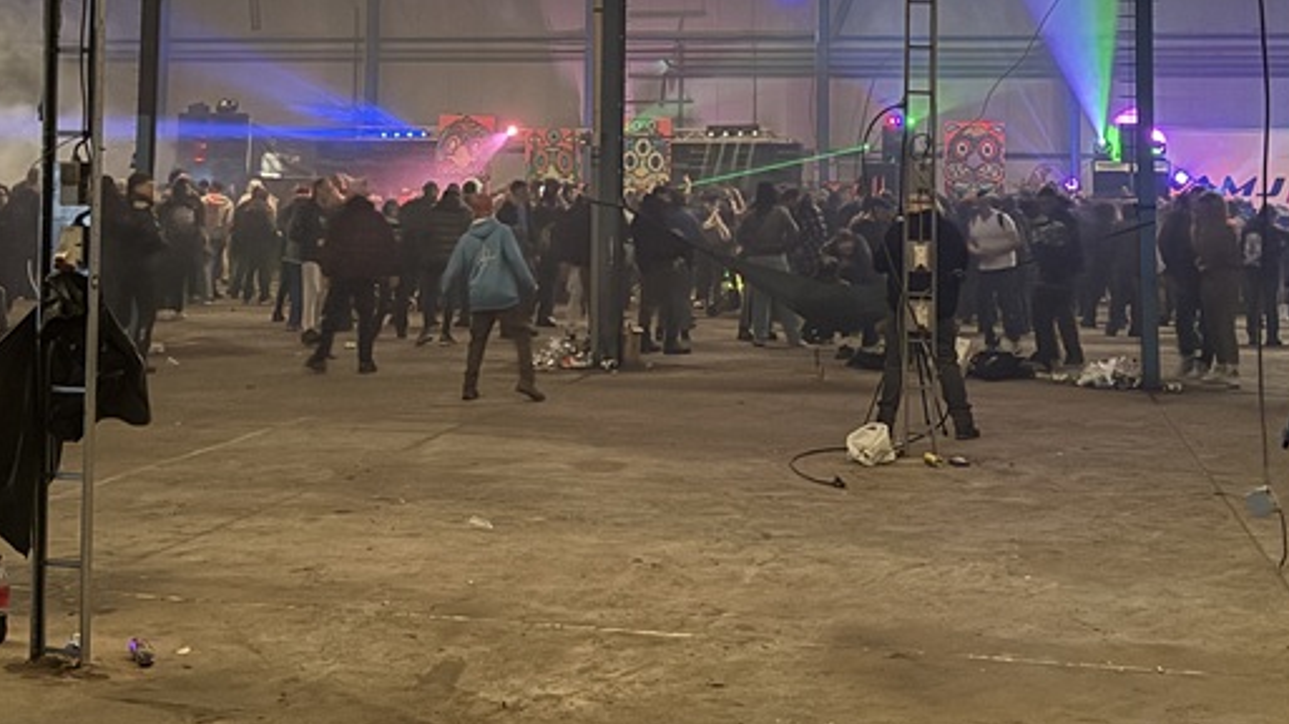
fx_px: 1742
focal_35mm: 51
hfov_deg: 40.6
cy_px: 53
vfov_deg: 22.8
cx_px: 613
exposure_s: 1/26
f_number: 1.78
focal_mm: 6.76
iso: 2000
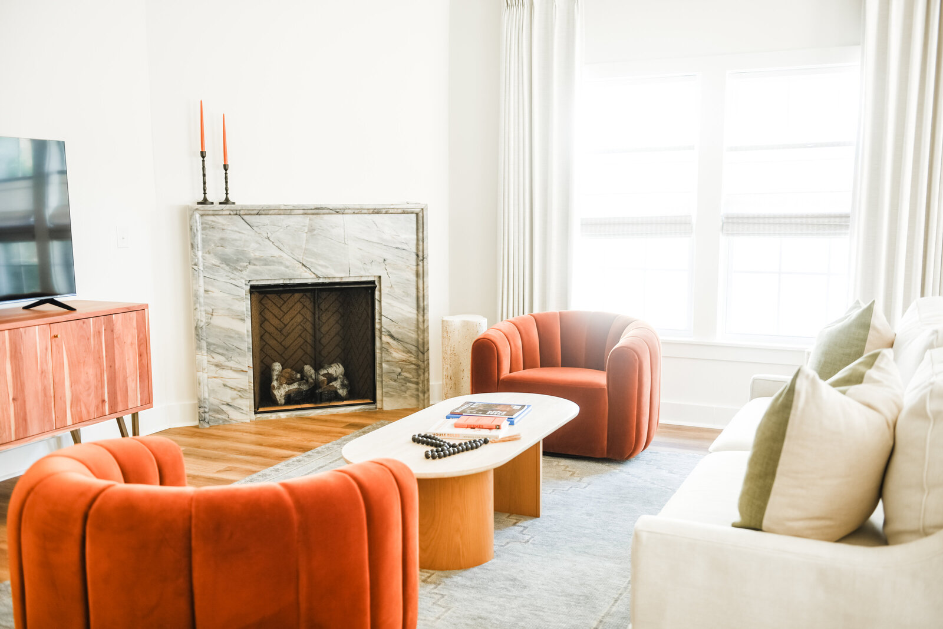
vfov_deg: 37.9
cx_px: 472
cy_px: 314
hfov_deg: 54.4
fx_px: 917
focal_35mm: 35
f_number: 2.8
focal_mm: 35
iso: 100
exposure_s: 1/30
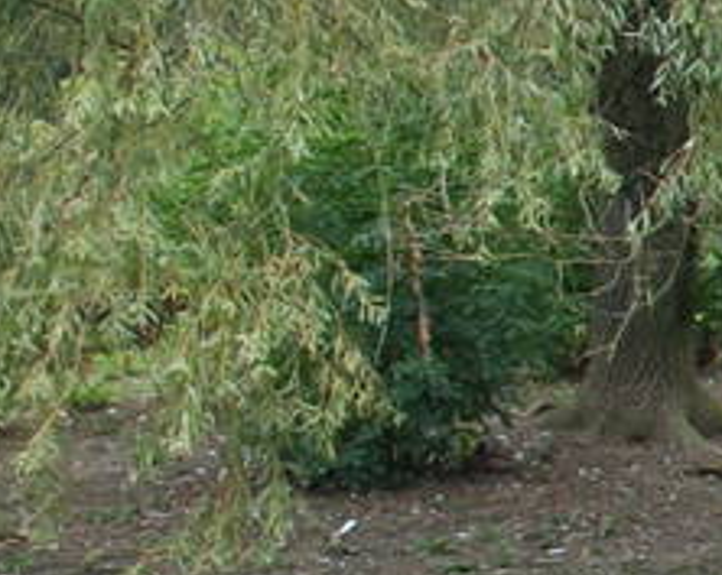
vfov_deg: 8.3
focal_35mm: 183
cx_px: 2270
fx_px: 3905
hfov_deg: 8.5
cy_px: 720
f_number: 5
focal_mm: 18
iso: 200
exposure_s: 1/100
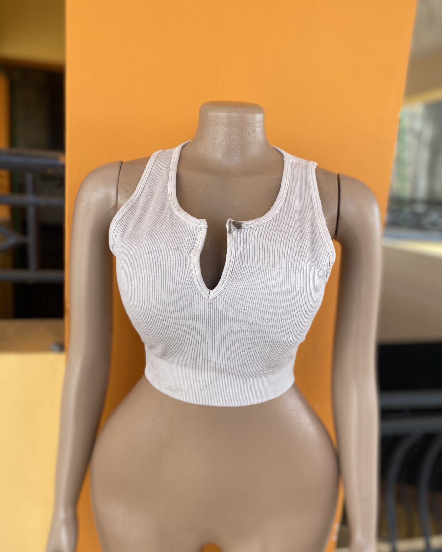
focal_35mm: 28
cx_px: 228
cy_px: 296
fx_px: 458
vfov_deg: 62.1
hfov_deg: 51.5
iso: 32
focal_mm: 4.25
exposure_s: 1/232
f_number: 1.8
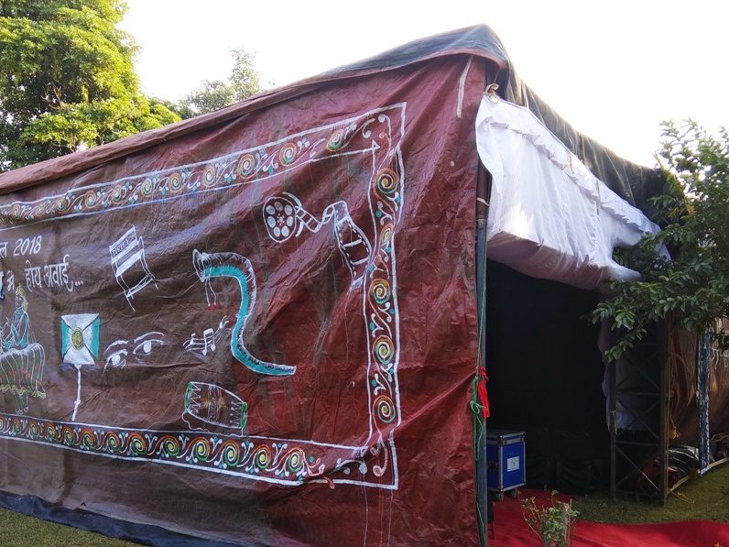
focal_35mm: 27
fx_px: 569
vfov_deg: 50.9
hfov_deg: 65.2
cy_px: 336
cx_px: 329
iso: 100
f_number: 2
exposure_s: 1/141
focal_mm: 3.57
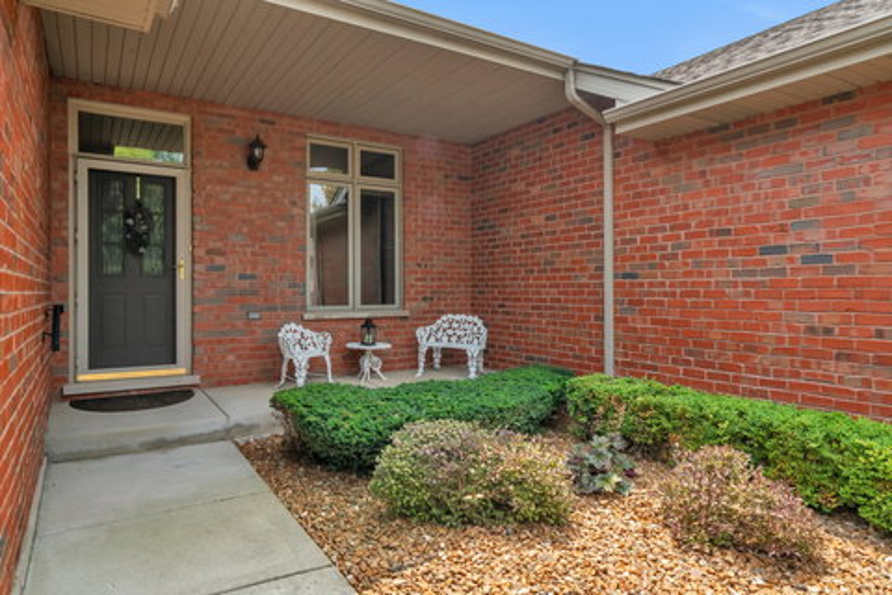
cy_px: 298
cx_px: 446
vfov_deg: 57.2
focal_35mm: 22
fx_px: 545
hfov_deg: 78.6
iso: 640
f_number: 16
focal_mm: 22
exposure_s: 1/125
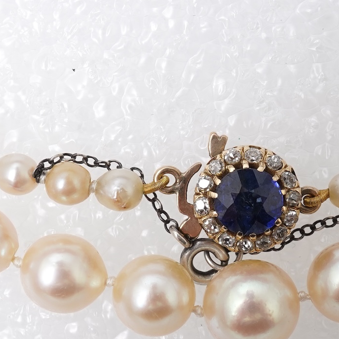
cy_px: 242
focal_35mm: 109
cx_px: 249
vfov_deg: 15.9
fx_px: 1208
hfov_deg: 15.9
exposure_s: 1/125
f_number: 22
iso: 320
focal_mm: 30
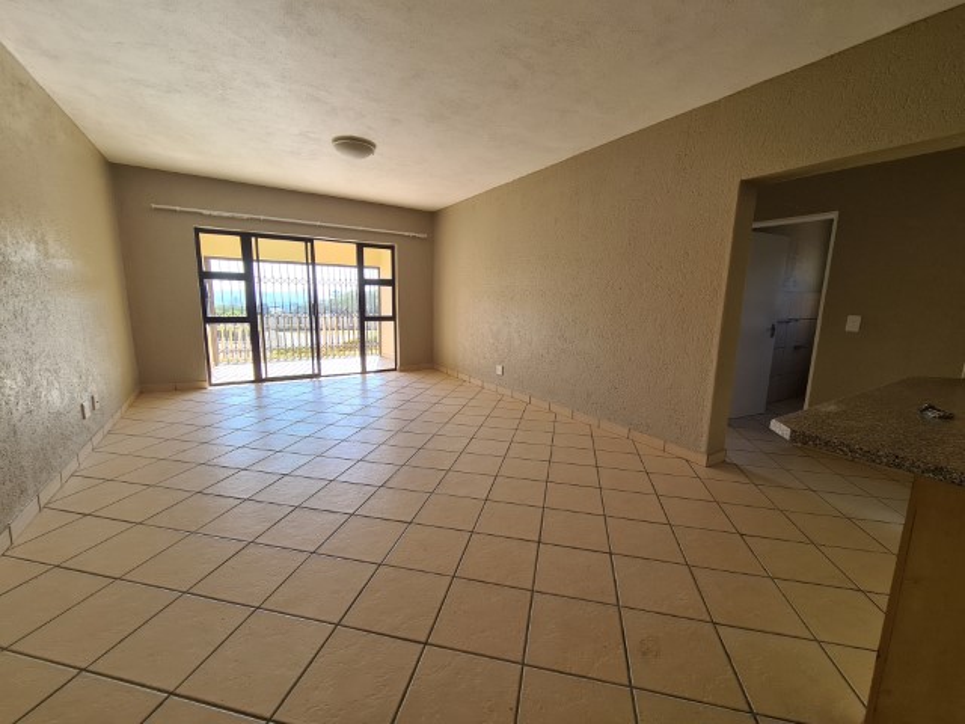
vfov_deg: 89.9
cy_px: 362
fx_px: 362
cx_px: 482
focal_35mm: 13
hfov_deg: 106.2
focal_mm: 2.2
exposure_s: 1/157
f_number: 2.2
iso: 50
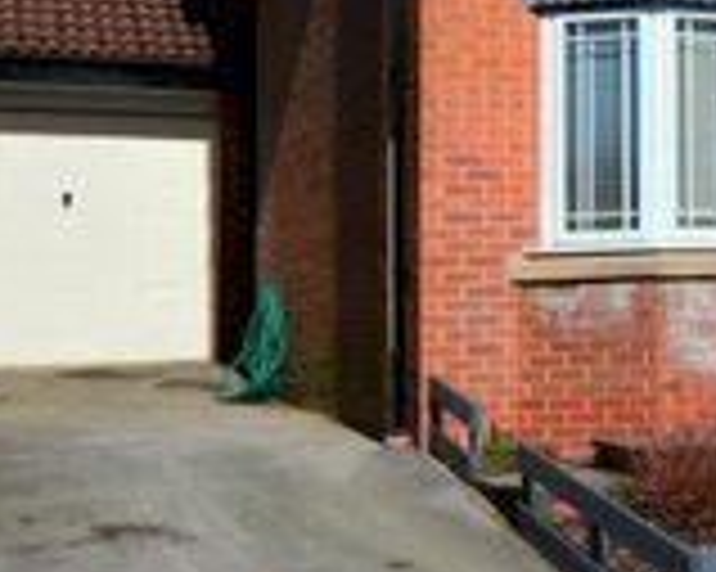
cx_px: 1018
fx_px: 1313
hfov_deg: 24.8
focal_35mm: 62
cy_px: 135
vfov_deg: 24.3
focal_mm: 10
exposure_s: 1/500
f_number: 11
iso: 360
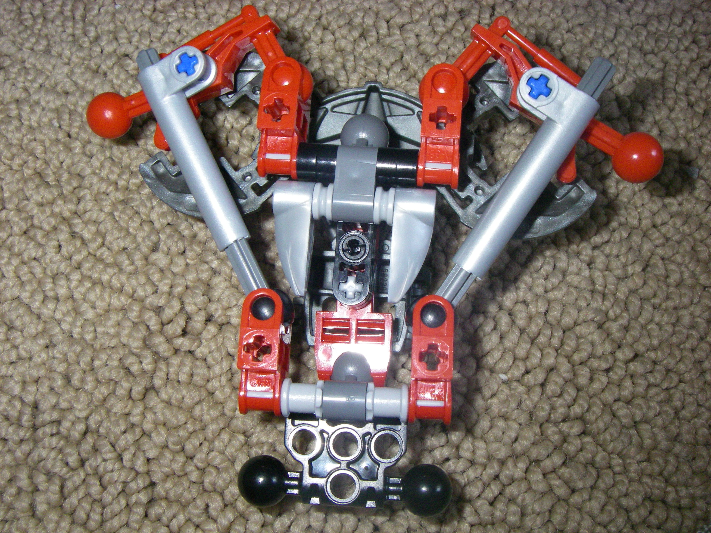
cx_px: 356
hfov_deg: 49.0
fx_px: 781
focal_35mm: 38
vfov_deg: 37.7
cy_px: 266
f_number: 6.6
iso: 400
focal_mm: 6.3
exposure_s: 1/50
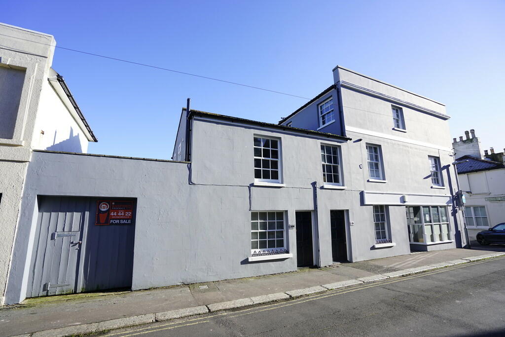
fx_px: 224
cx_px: 252
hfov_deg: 96.7
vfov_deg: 73.8
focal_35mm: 16
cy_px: 168
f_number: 5
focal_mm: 16
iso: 100
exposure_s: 1/250
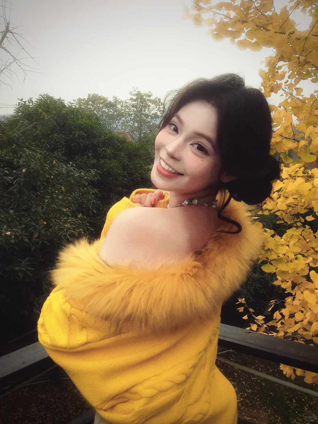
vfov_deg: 55.4
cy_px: 212
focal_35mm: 33
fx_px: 404
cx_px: 159
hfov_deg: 42.9
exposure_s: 1/609
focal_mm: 4.12
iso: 50
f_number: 2.4
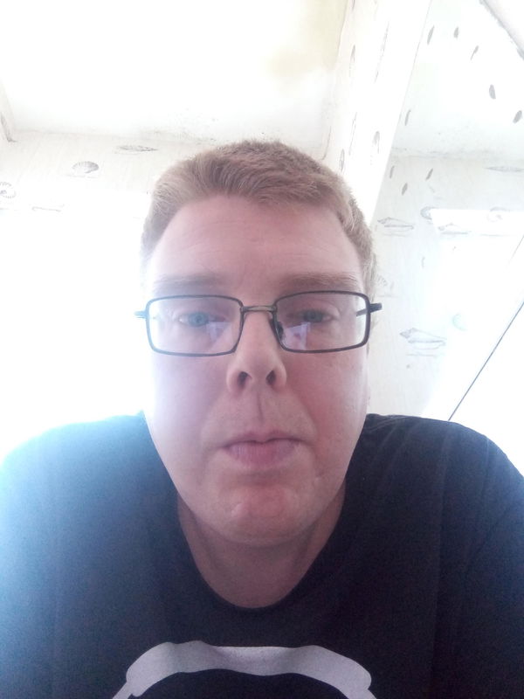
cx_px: 262
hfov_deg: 54.9
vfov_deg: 69.4
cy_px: 350
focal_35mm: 25
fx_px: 505
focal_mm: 2.7
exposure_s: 1/33.3
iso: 372
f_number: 2
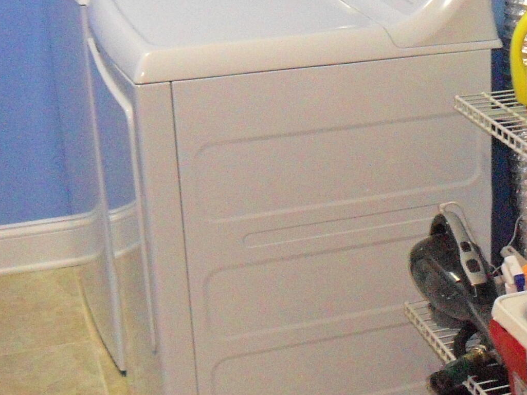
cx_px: 559
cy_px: 167
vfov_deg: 18.7
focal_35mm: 79
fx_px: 1203
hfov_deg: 23.4
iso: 400
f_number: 3.5
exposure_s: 1/30
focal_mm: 4.9
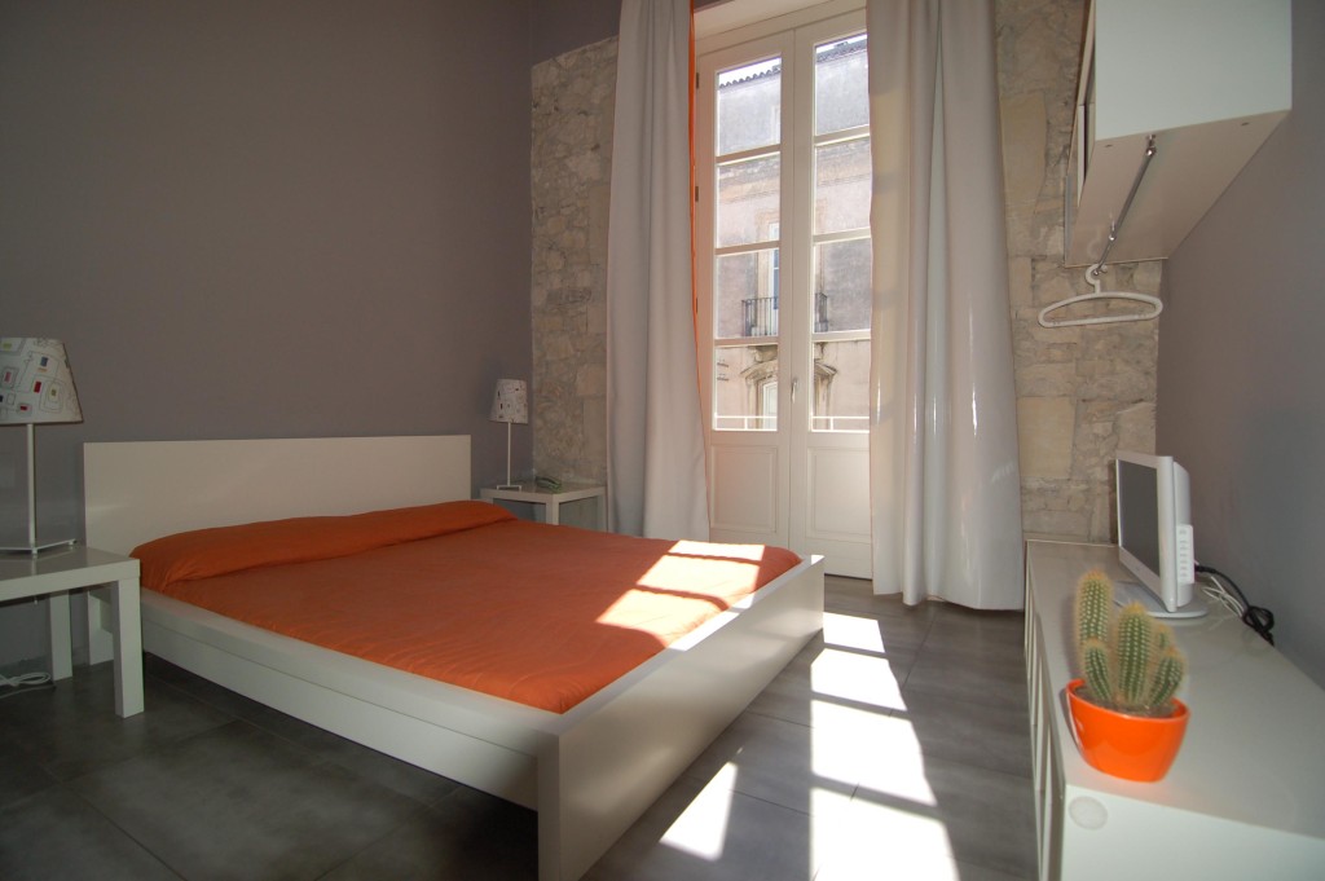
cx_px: 662
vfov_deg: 72.0
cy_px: 440
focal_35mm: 16
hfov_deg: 95.0
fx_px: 607
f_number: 5
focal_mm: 11
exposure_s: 1/500
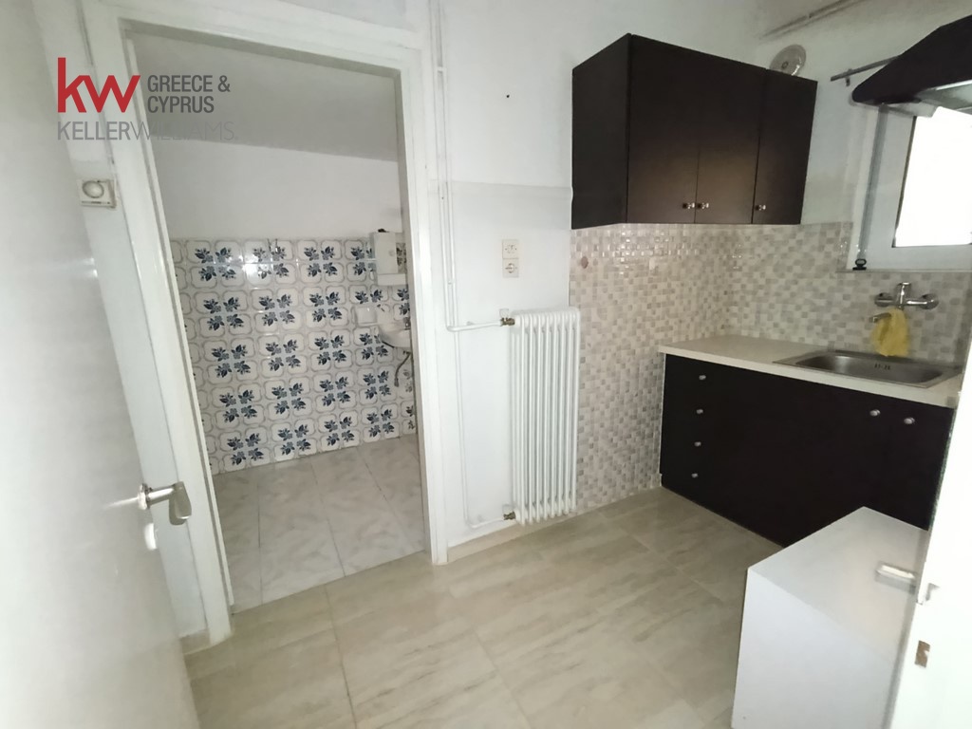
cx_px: 486
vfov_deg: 81.7
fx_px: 421
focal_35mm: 15
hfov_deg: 98.2
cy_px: 364
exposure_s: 1/14.3
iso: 1617
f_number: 2.2
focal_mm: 1.65
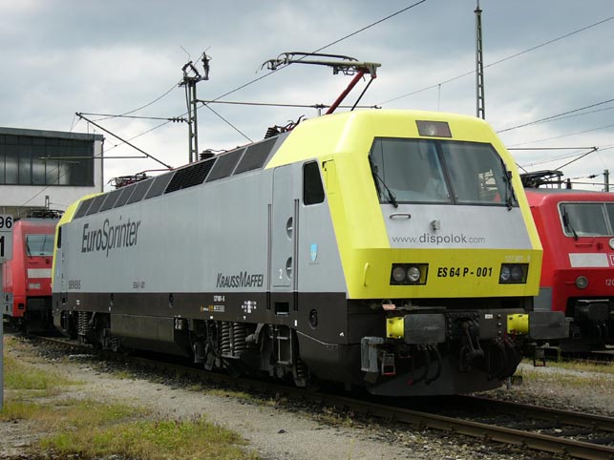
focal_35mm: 60
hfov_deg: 32.2
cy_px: 230
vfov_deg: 24.4
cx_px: 307
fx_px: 1064
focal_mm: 10
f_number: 3.7
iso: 50
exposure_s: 1/400
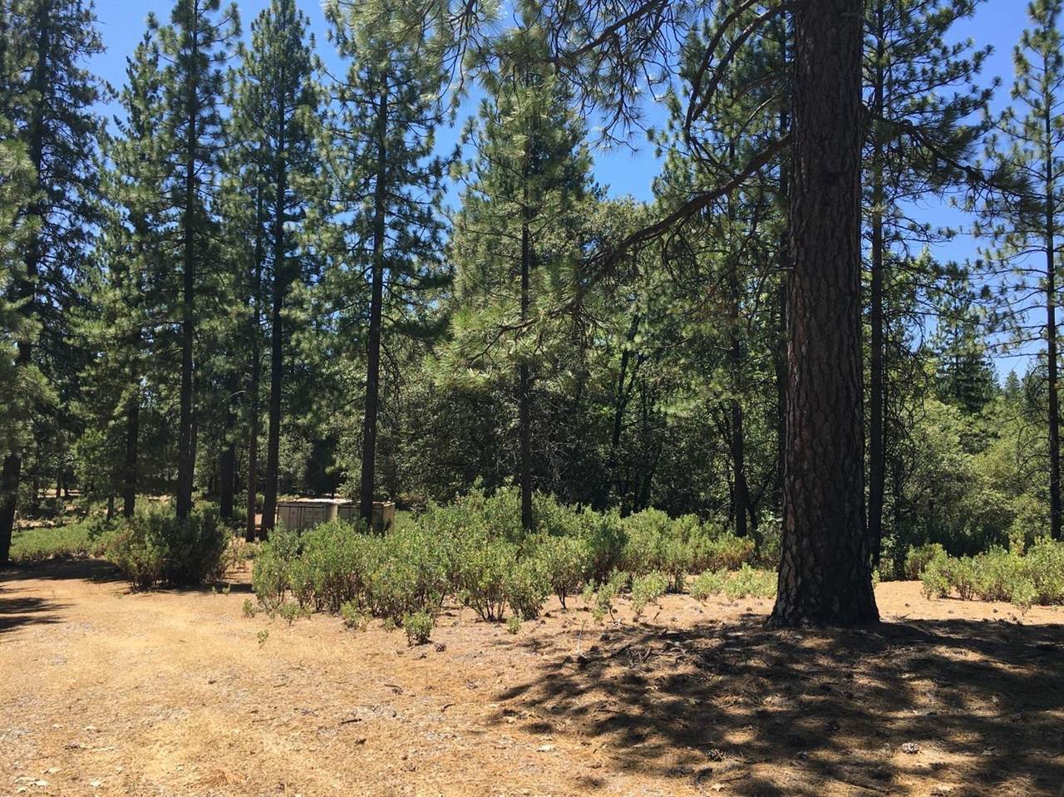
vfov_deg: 48.2
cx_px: 532
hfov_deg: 61.7
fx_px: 891
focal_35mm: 29
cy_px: 398
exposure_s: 1/810
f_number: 2.2
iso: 25
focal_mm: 4.15
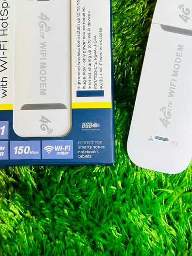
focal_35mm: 73
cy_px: 64
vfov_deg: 26.3
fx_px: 539
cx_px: 85
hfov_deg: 20.2
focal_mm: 6.86
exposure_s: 1/121
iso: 125
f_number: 1.78
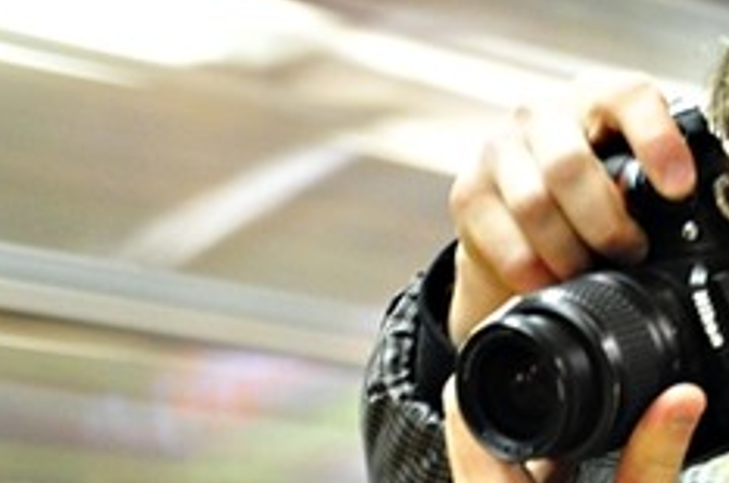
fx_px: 8306
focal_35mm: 411
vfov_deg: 3.3
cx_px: 956
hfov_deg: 5.0
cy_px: 414
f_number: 5.6
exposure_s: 1/6
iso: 1600
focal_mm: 80
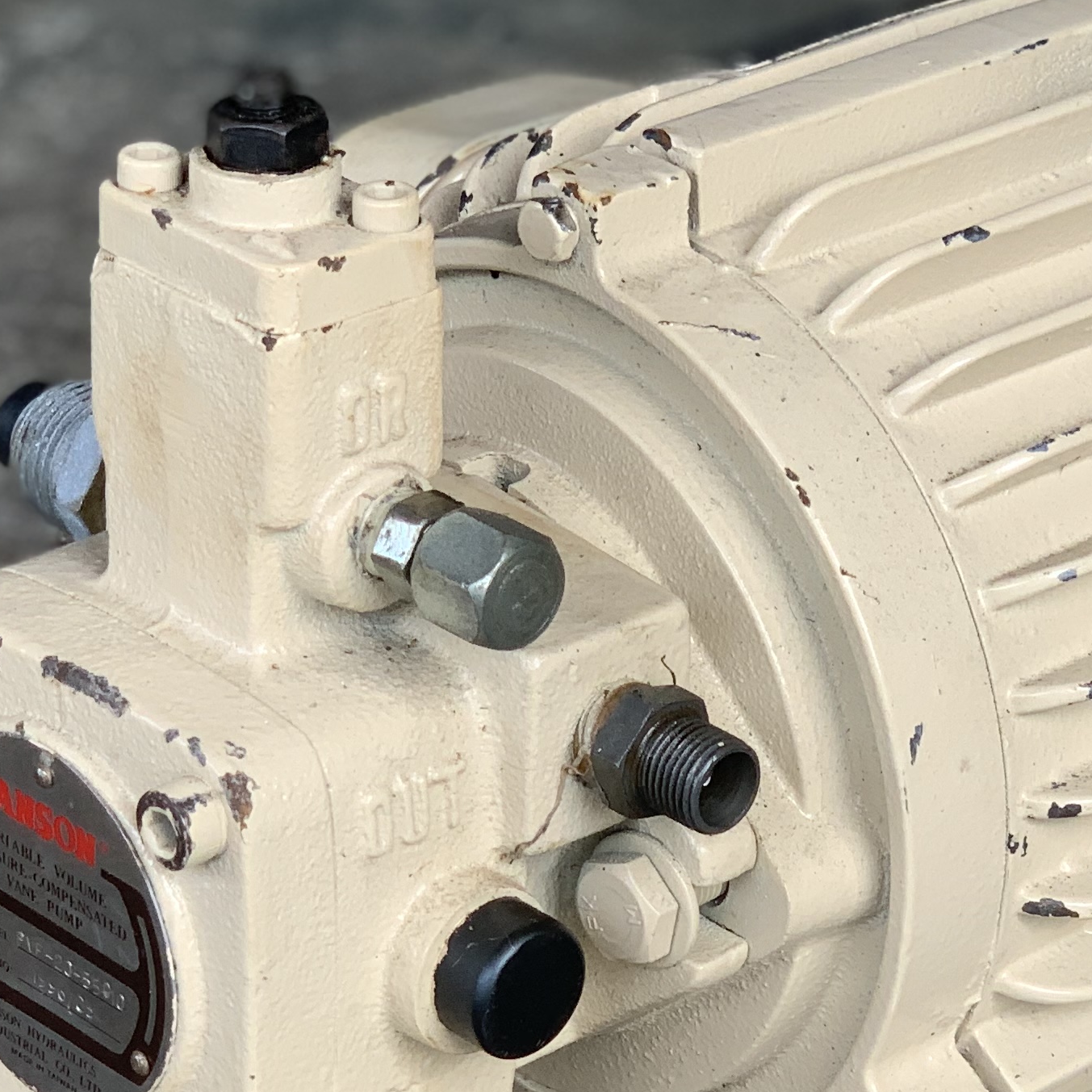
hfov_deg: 12.7
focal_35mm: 137
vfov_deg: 12.7
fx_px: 4890
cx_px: 803
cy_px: 857
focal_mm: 6
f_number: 2.4
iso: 40
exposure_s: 1/122
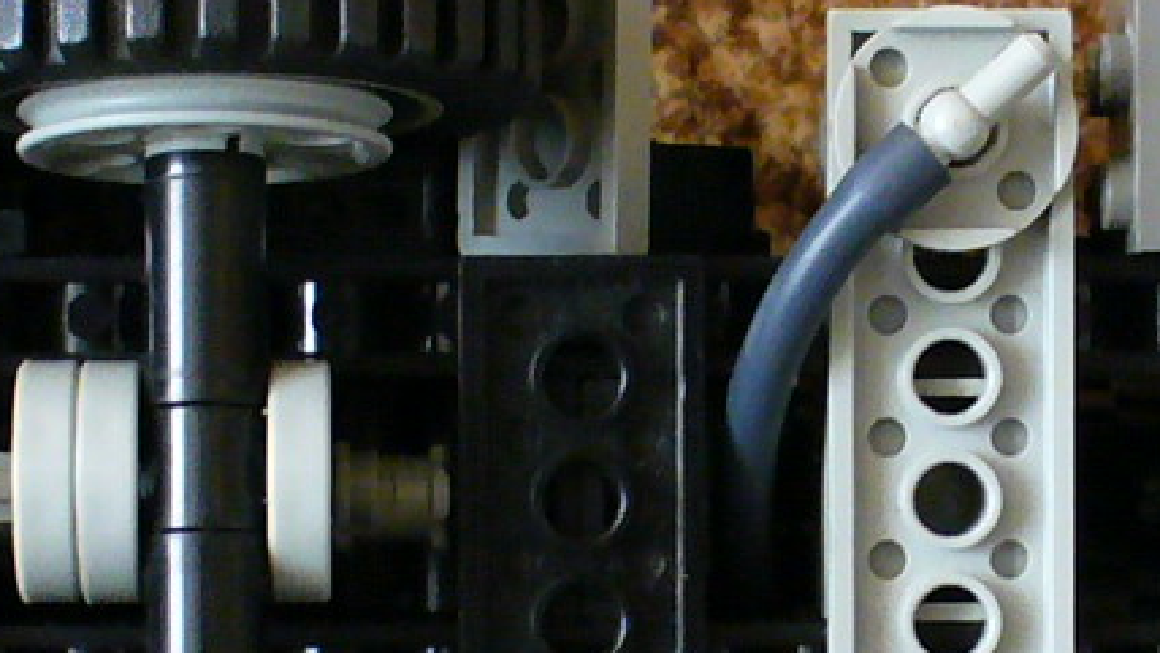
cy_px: 531
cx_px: 827
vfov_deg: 6.9
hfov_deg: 12.3
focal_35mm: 175
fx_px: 5384
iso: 200
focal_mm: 6.1
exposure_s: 1/20
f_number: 2.8
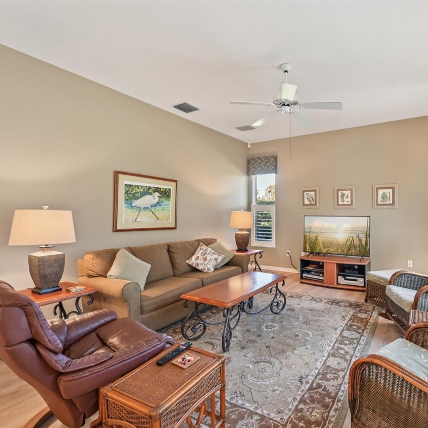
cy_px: 215
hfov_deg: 78.6
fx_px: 252
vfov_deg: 80.7
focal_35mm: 18
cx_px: 279
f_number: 8
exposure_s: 1/20
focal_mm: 14
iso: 400
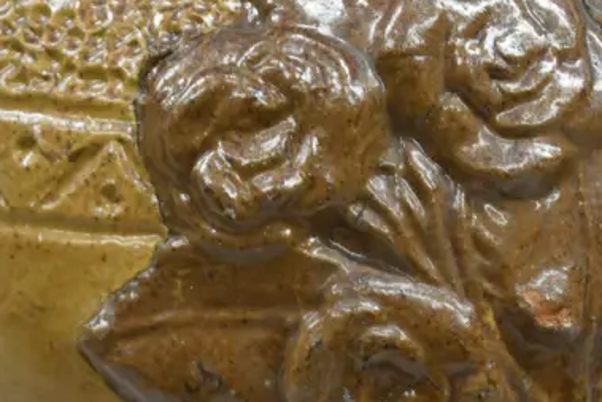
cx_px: 432
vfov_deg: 8.1
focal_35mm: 170
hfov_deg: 12.1
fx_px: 2844
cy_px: 253
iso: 400
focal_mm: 42
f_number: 5.3
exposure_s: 1/50
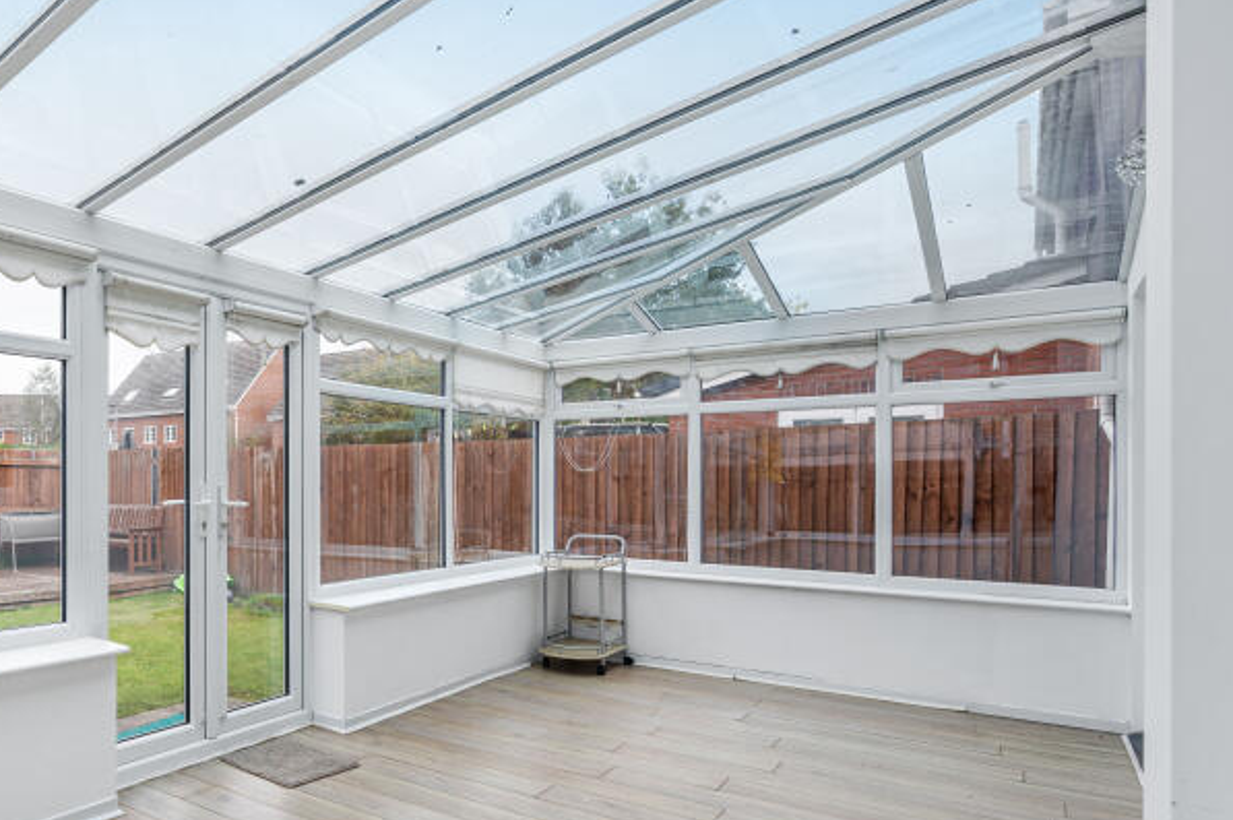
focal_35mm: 24
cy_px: 497
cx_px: 200
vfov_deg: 52.6
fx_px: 821
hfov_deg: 65.2
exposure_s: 1/200
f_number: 6.3
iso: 250
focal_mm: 14
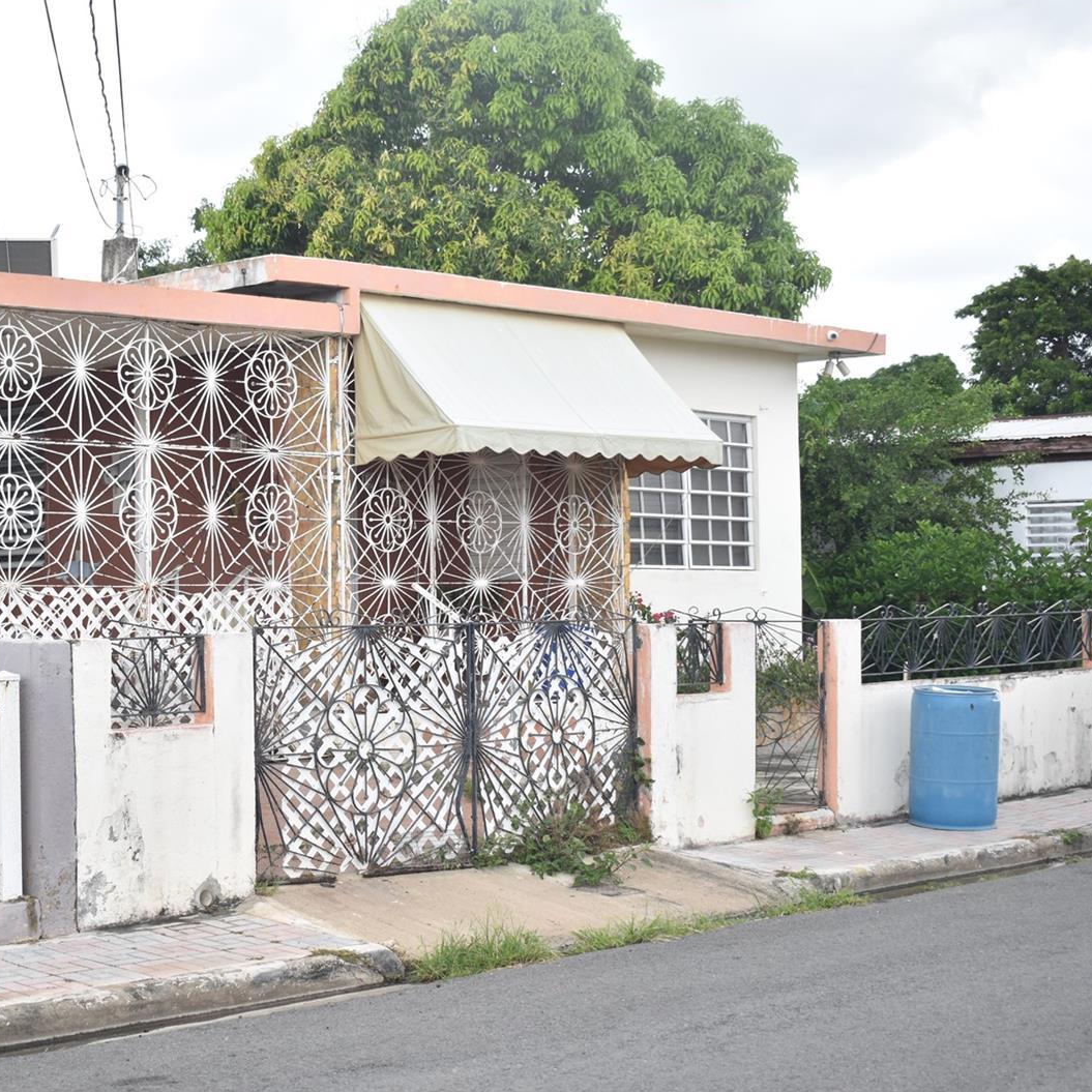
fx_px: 2070
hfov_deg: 29.2
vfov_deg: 29.6
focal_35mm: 58
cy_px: 543
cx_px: 320
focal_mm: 30
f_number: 4.2
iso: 400
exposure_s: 1/400
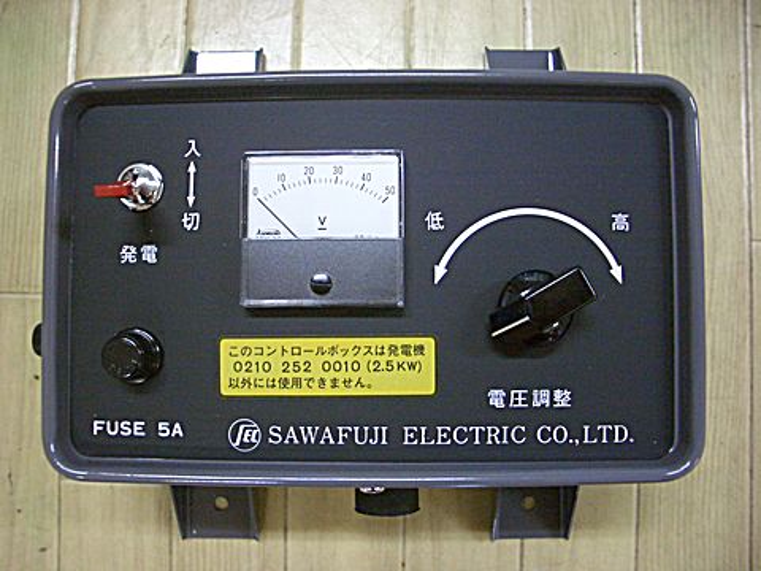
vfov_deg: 40.7
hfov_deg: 52.6
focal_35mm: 35
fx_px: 769
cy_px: 286
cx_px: 380
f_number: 2.6
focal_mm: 5.8
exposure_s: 1/30
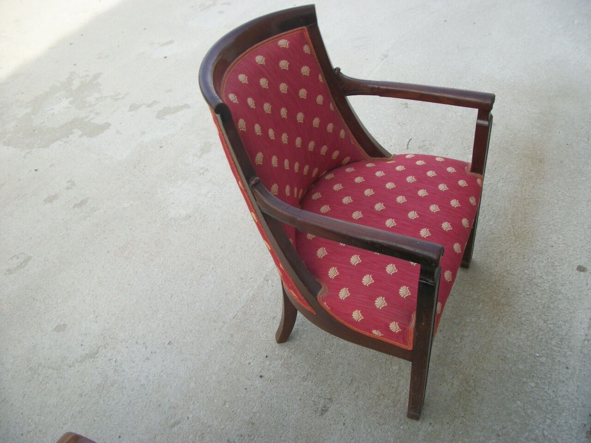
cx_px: 296
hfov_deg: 56.8
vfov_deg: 44.2
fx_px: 546
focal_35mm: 32
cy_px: 222
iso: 80
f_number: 8.8
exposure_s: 1/50
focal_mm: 5.7
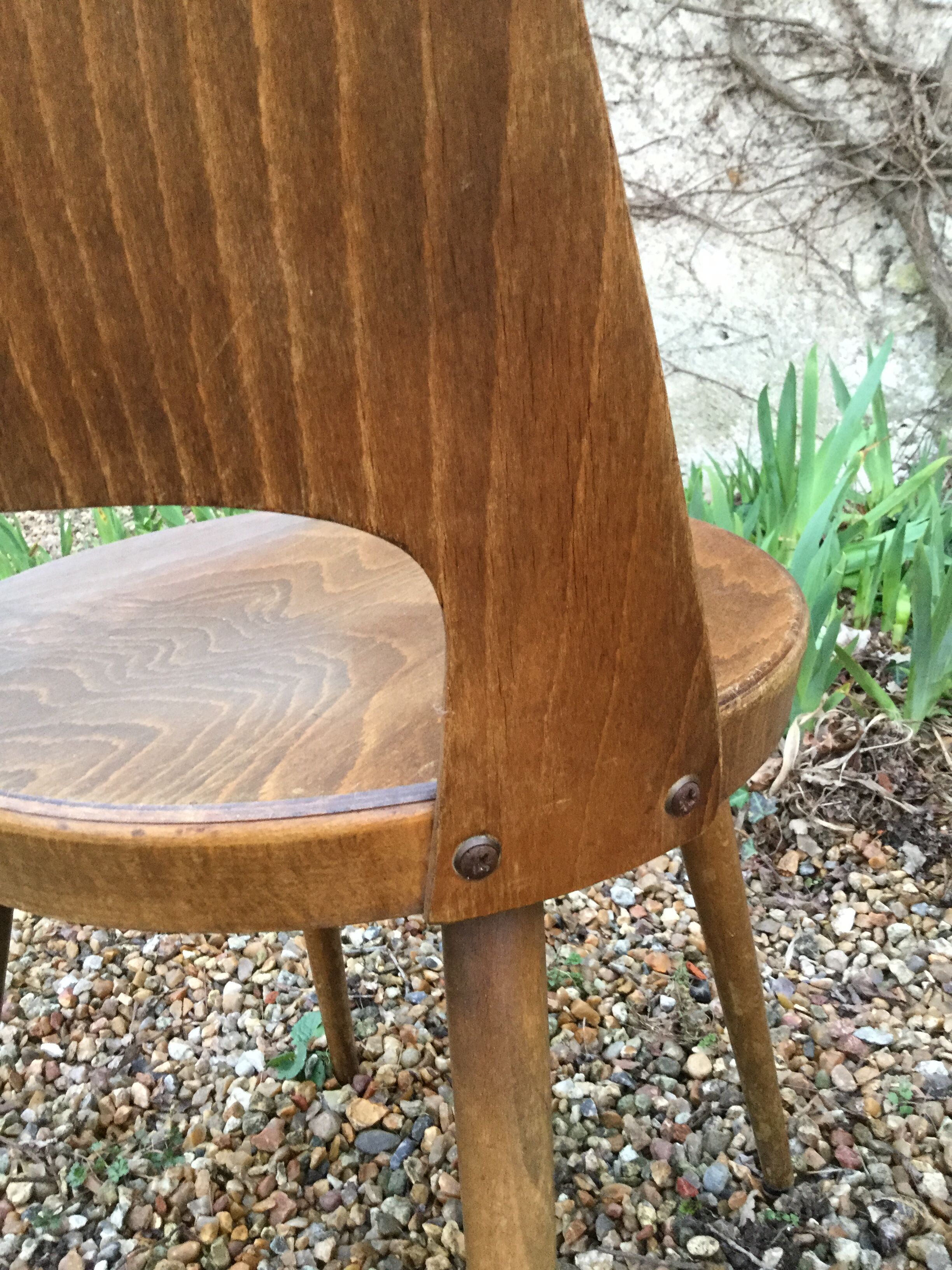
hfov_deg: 45.4
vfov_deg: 58.4
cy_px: 635
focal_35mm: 31
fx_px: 1137
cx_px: 476
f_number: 2.4
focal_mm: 3.3
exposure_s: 1/33
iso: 200
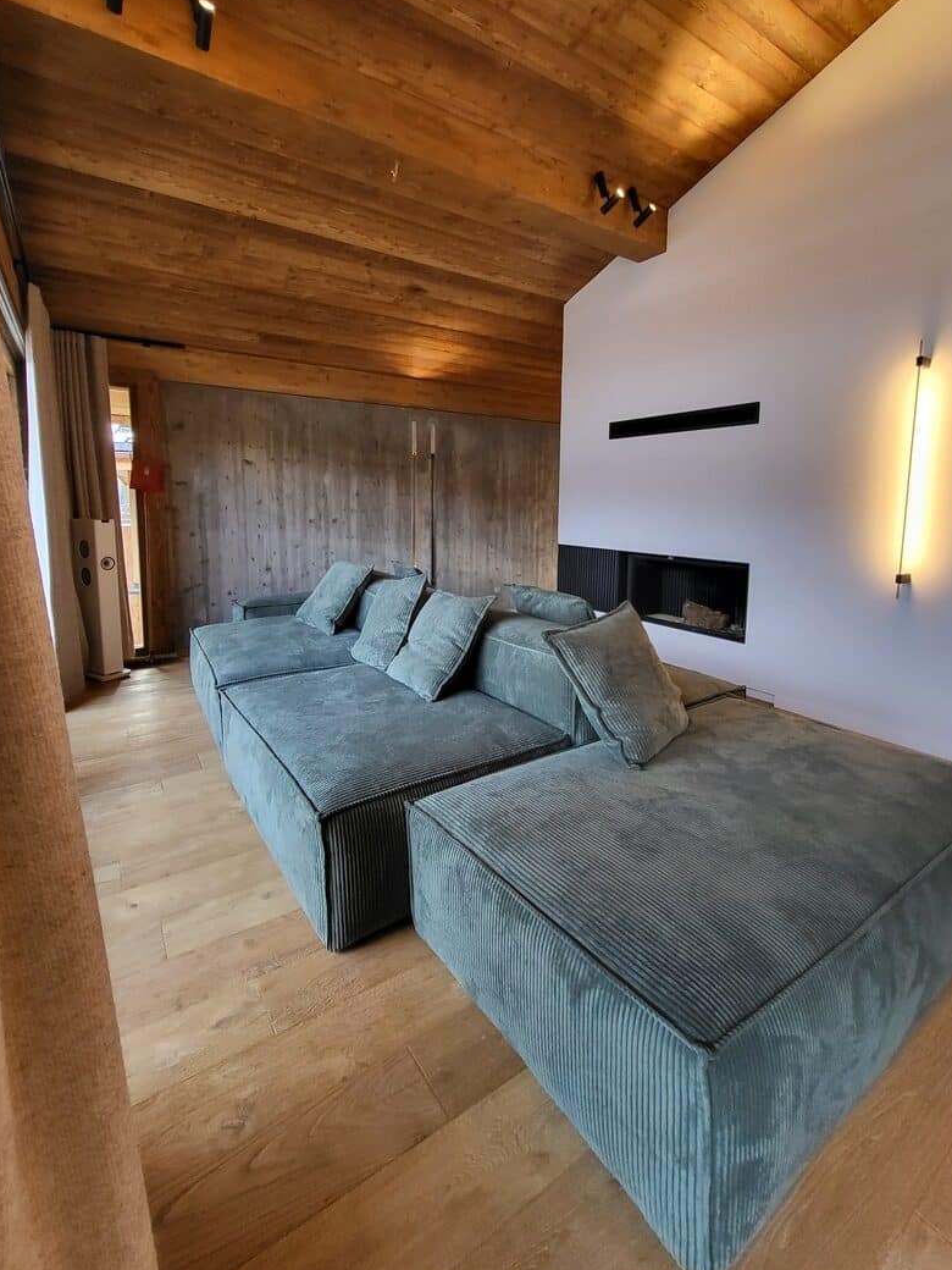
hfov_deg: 81.7
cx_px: 465
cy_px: 548
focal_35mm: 15
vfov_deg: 97.6
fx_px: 550
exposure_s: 1/50
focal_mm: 1.74
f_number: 2.2
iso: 320
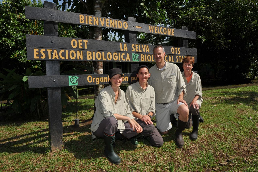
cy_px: 86
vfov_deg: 53.1
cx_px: 129
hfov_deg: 73.8
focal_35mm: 24
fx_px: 172
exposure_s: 1/250
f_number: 16
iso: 200
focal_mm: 24
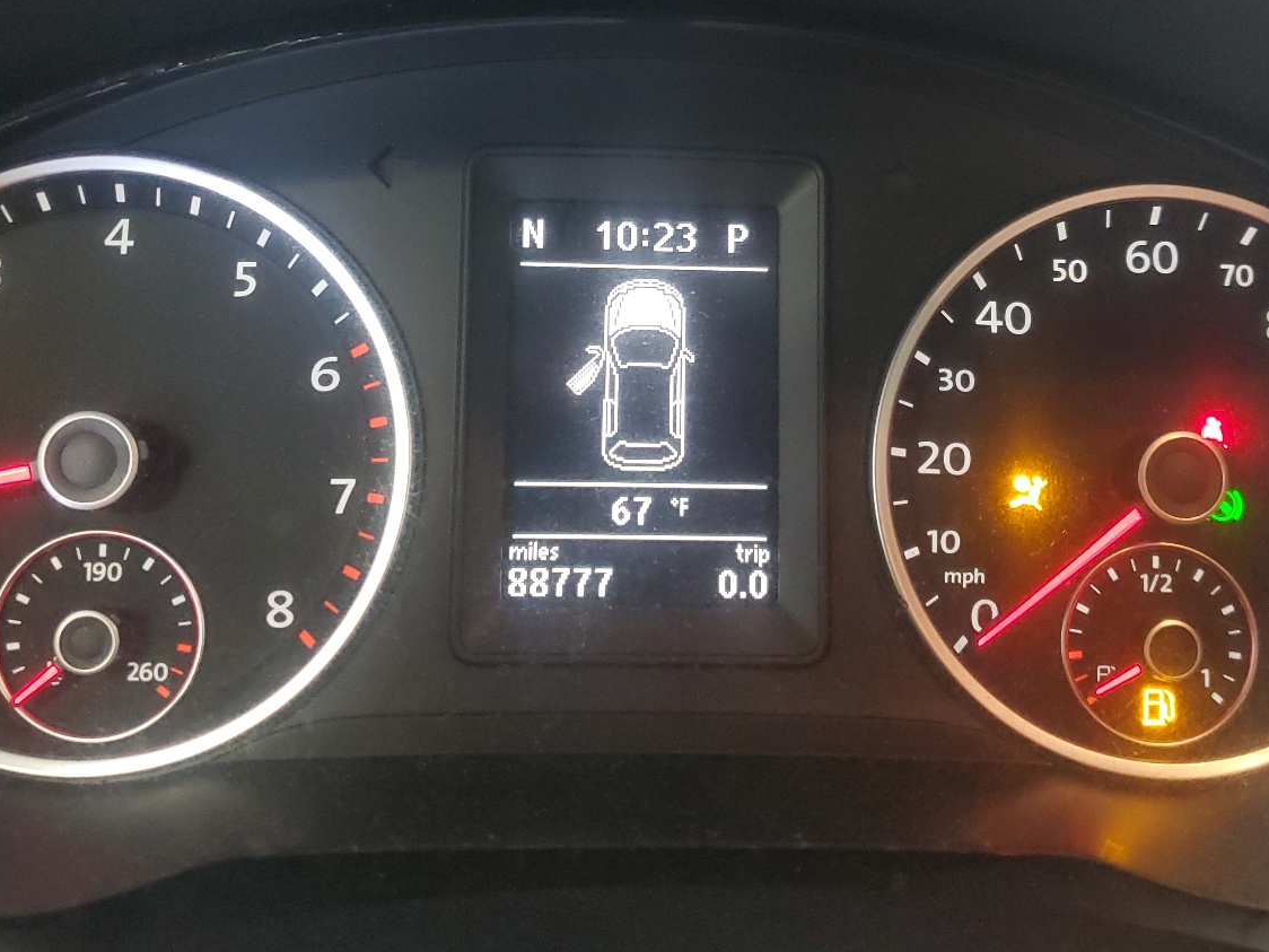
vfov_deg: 38.3
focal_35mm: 37
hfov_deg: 50.1
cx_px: 663
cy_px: 330
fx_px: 1356
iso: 318
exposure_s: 1/20
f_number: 1.5
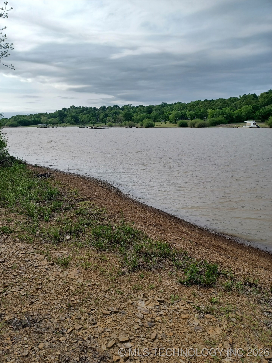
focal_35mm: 25
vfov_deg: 69.4
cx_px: 136
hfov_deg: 54.9
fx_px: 262
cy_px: 182
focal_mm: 4.6
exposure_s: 1/457
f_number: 1.8
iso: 32
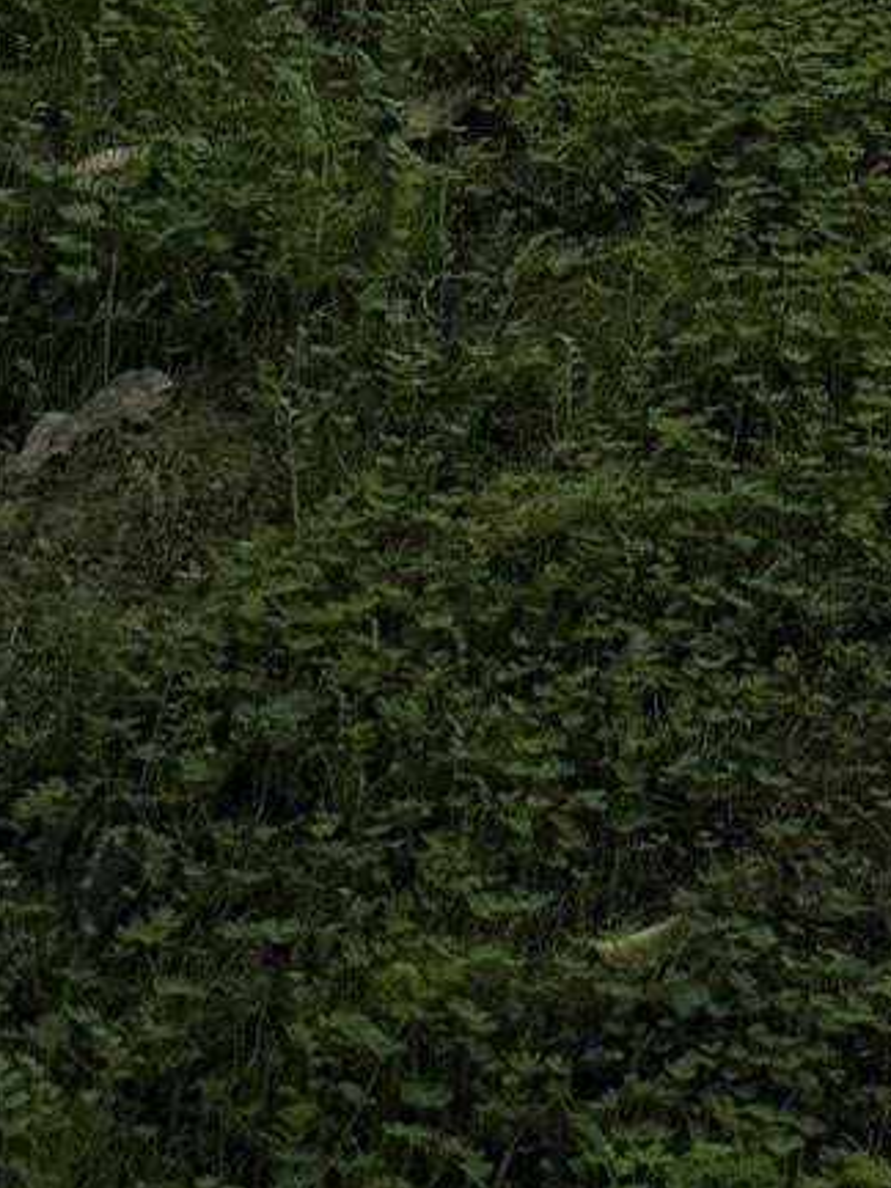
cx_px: 1658
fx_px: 4393
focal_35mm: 128
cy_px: -1793
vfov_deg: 12.0
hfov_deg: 10.8
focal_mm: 6.76
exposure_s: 1/2611
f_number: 1.78
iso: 80
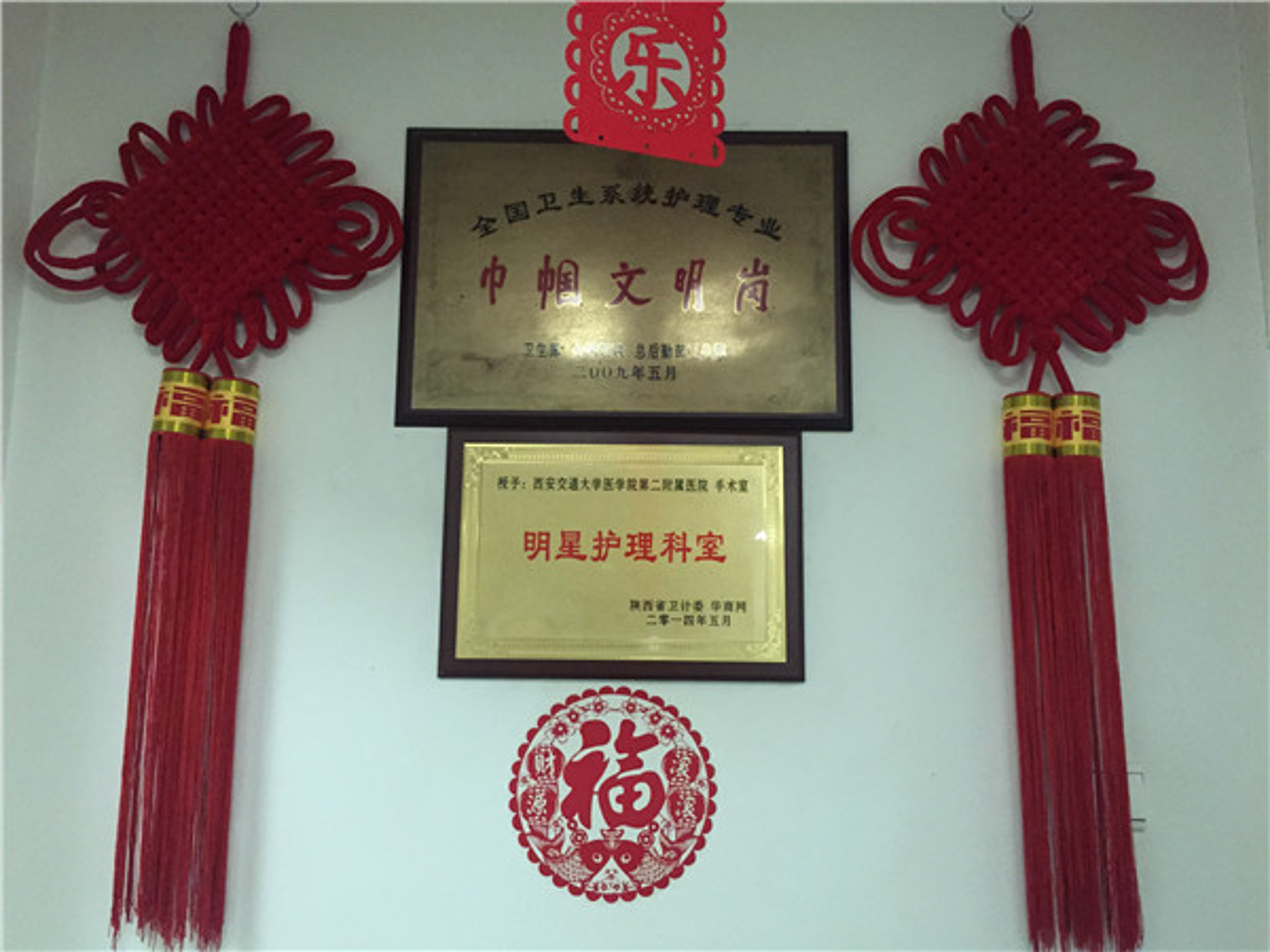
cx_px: 635
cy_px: 476
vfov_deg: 48.2
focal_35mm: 29
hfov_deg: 61.7
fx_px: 1064
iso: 320
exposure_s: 1/15
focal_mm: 4.15
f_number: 2.2
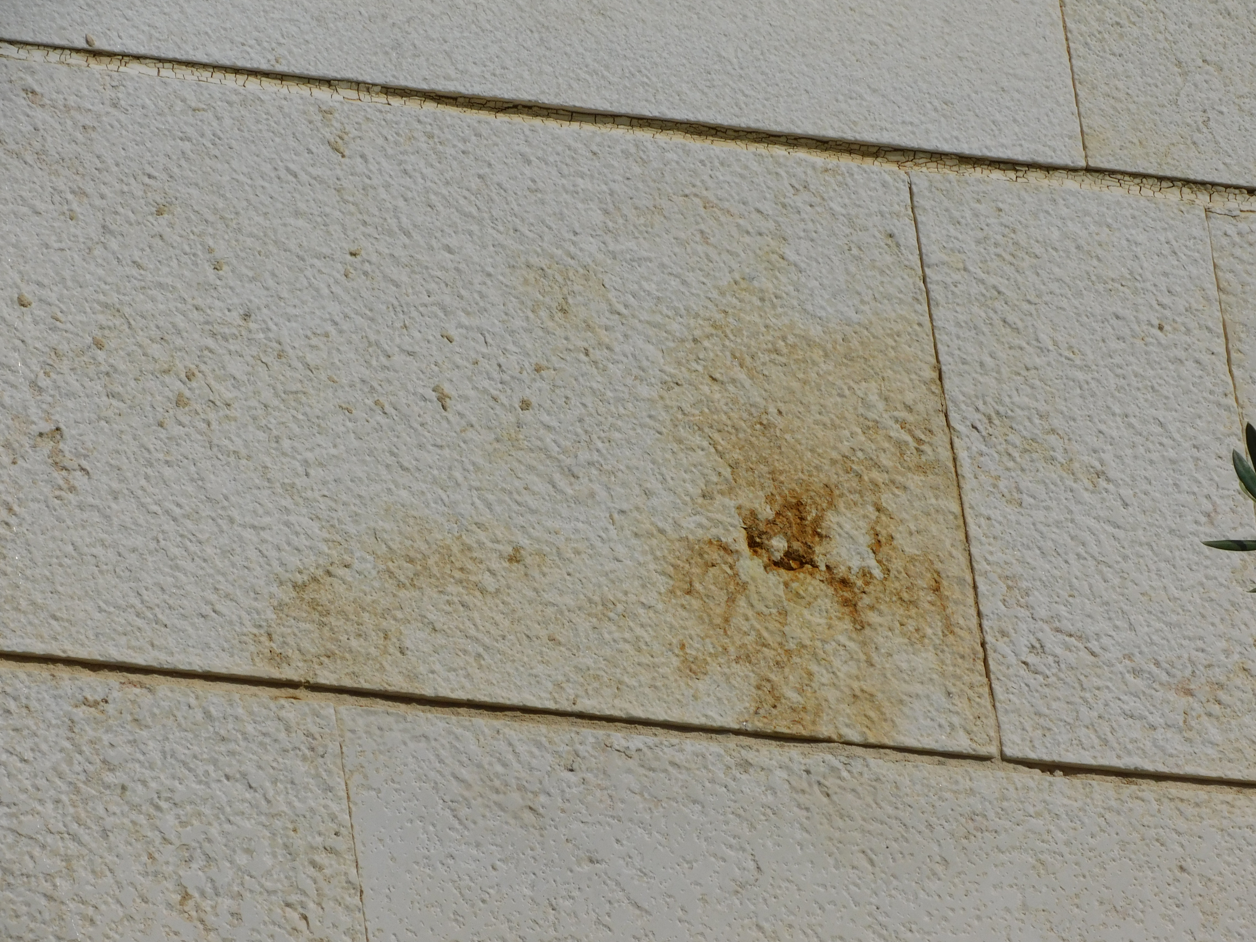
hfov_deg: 3.9
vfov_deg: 2.9
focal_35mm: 506
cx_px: 628
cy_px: 469
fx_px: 18360
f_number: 8
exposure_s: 1/1250
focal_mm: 89.6
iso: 125
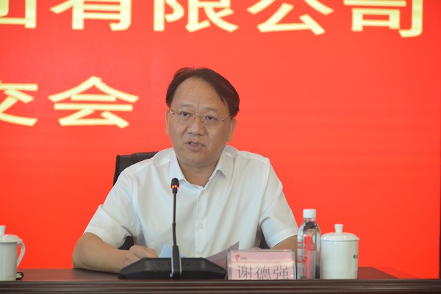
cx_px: 220
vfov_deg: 11.4
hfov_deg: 17.1
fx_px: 1470
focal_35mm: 120
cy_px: 147
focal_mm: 120
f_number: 4
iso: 1250
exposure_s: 1/125
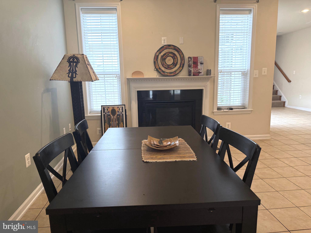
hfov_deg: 71.6
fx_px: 216
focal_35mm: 24
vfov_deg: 56.8
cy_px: 116
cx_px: 156
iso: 200
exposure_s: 1/133
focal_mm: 6.76
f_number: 1.78
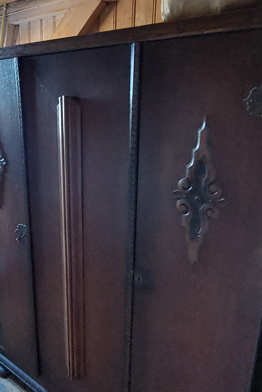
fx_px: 284
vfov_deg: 69.3
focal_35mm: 26
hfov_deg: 49.4
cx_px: 110
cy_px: 182
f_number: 2.2
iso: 500
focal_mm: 1.74
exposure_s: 1/25
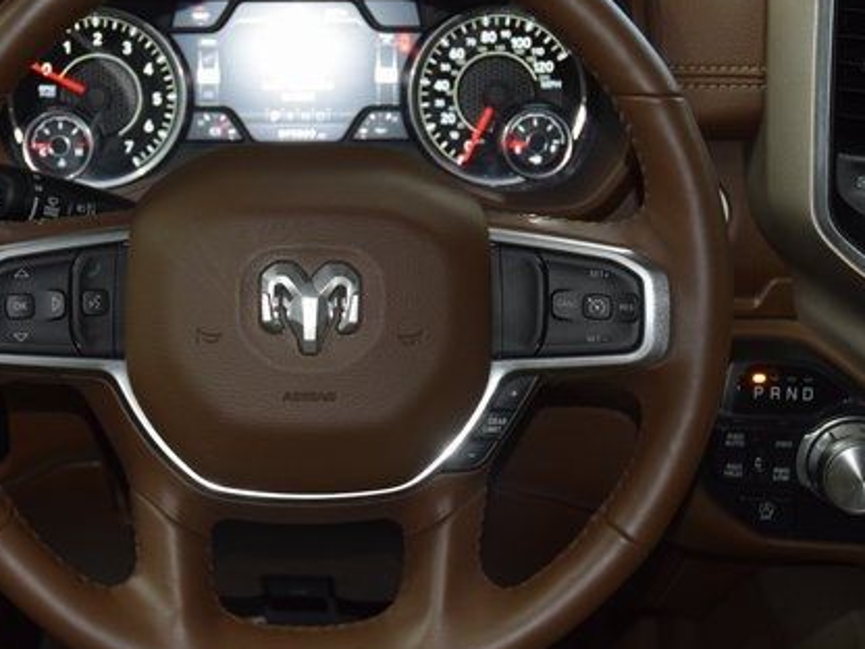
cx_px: 302
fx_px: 1718
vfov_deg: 21.4
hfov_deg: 28.1
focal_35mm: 69
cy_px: 286
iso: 1000
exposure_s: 1/50
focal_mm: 31
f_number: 4
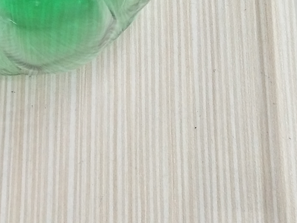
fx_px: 755
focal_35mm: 88
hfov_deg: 22.2
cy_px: -114
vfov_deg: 15.5
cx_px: 134
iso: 250
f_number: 2
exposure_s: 1/50
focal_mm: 3.88
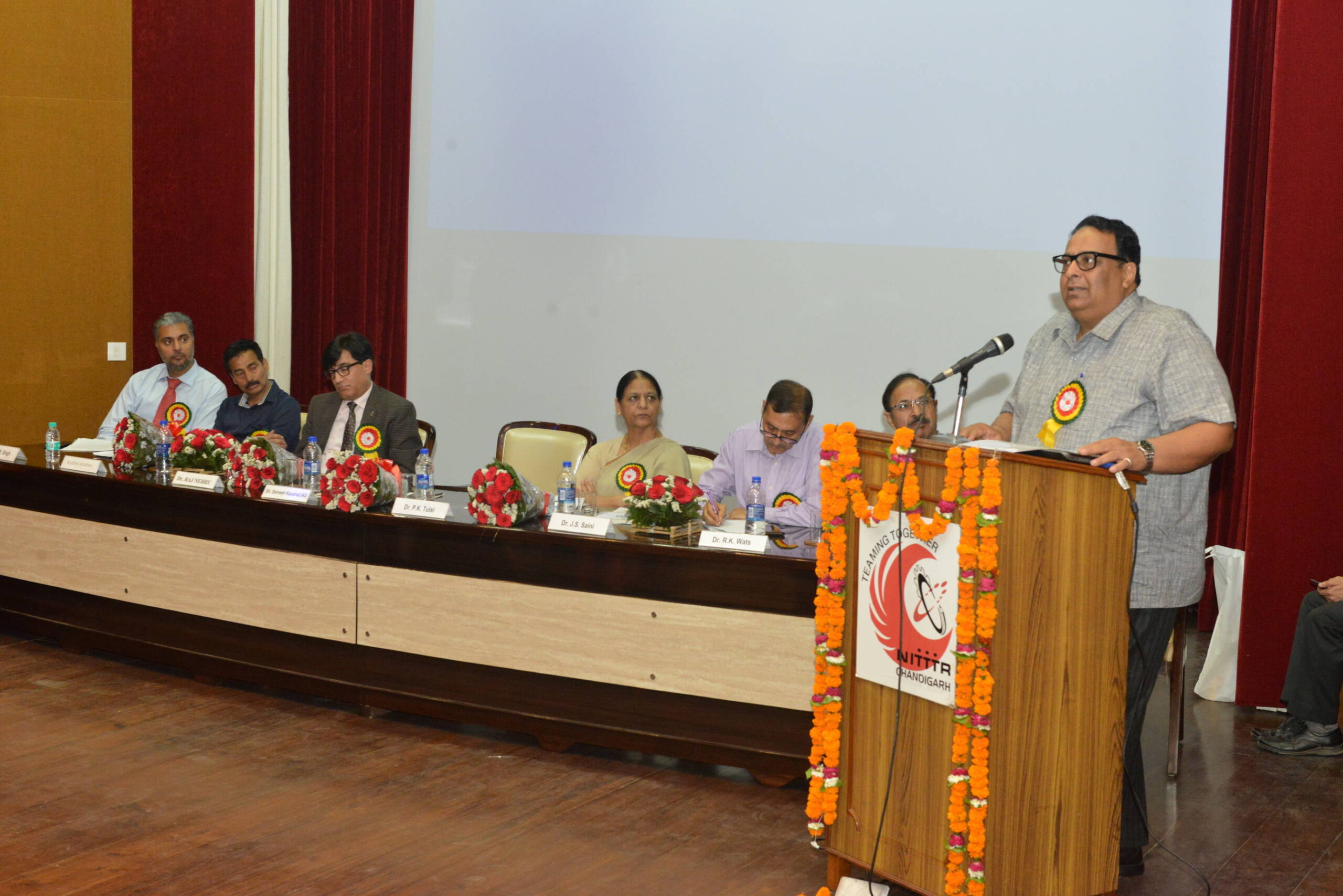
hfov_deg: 38.2
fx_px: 1940
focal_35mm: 52
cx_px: 672
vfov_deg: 26.0
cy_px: 448
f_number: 7.1
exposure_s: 1/60
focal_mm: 52
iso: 4500
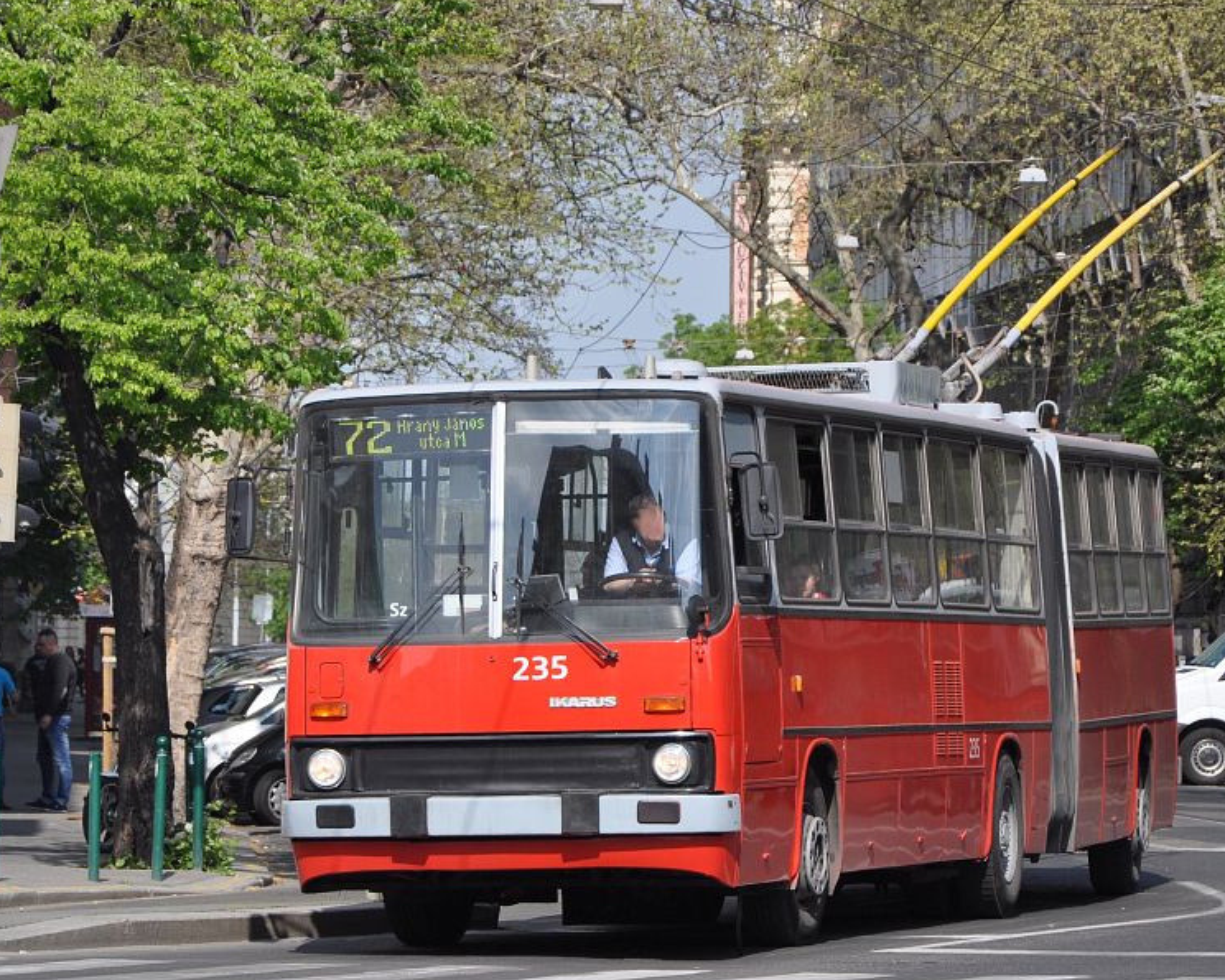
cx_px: 690
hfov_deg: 9.1
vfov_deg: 7.3
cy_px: 530
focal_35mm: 213
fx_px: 7710
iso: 400
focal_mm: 105
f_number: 5.6
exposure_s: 1/1600
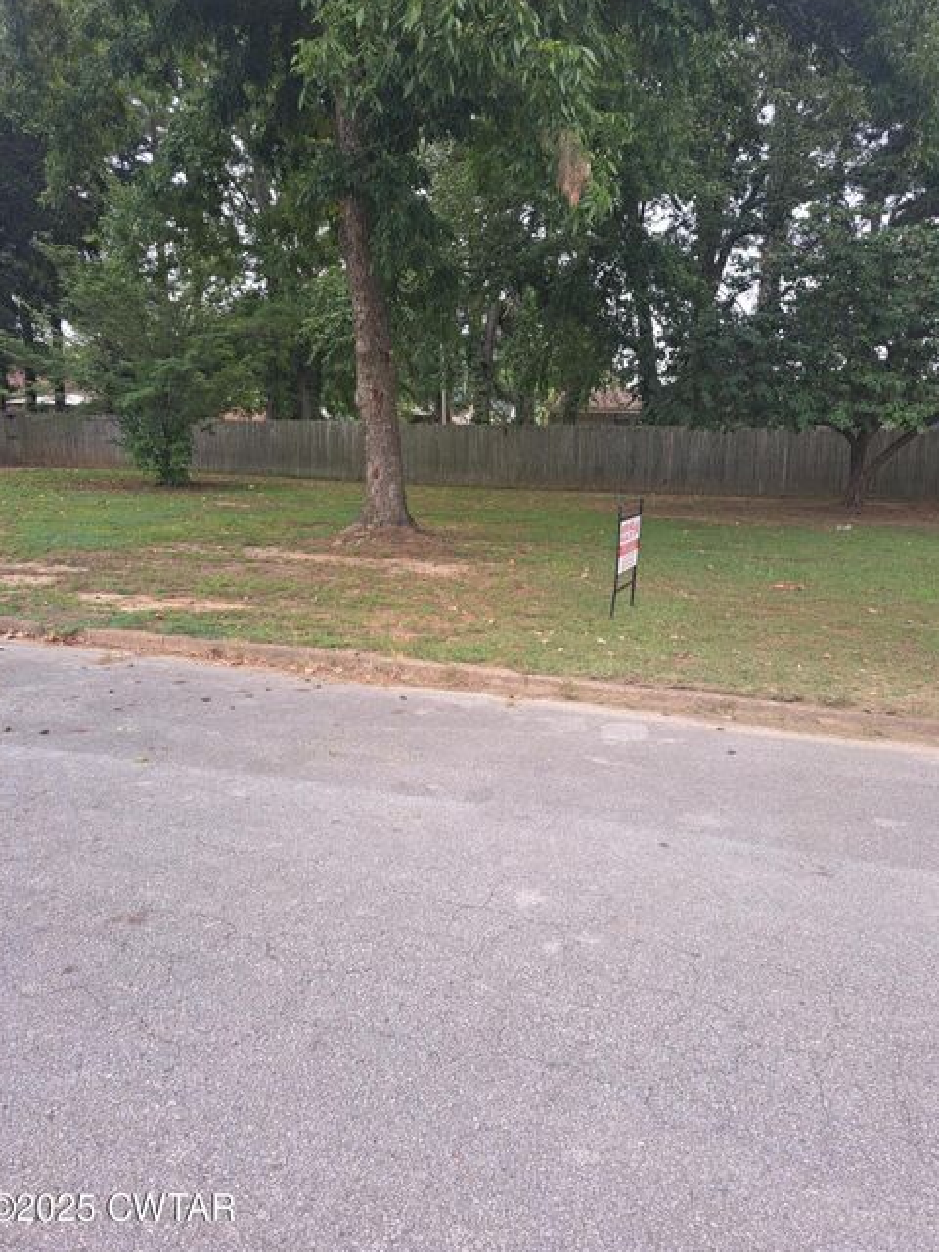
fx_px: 904
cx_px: 473
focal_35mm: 25
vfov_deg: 69.4
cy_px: 615
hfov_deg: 54.9
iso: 50
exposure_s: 1/144
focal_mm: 5.23
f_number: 1.8
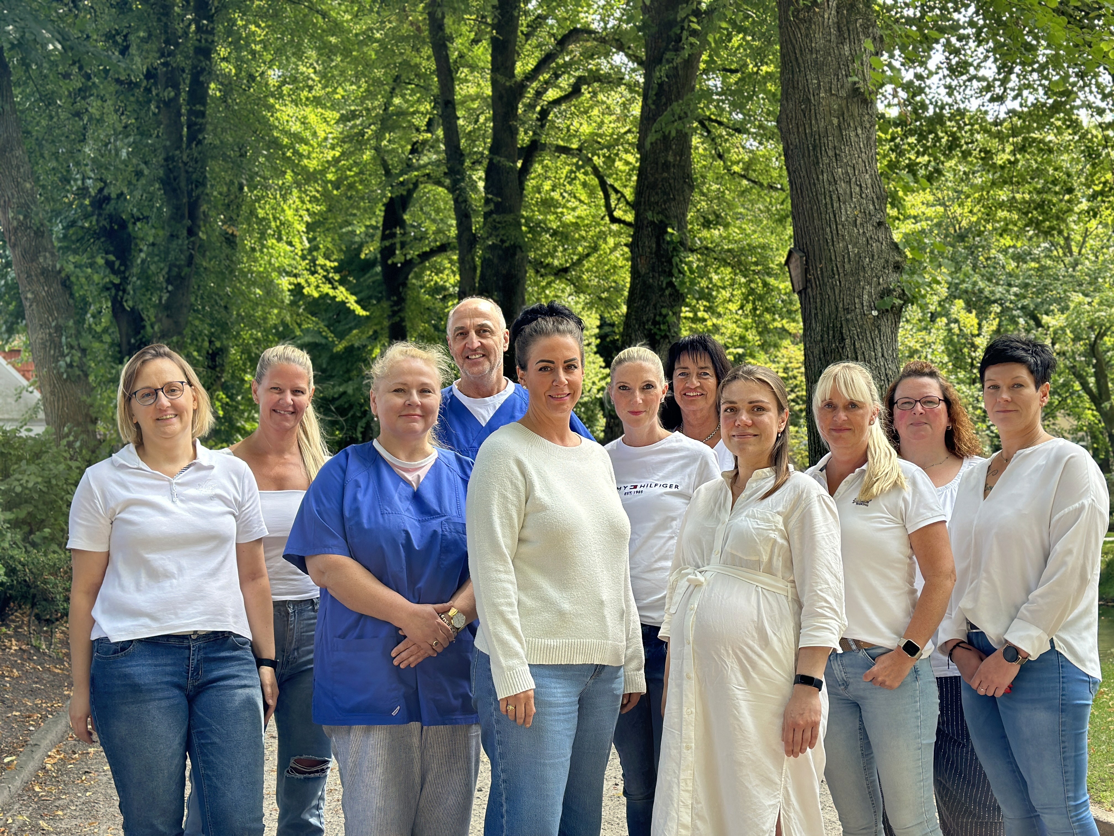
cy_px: 418
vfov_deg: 30.3
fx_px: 1545
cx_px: 557
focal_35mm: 48
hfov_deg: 39.7
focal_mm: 6.86
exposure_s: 1/642
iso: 80
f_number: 1.78
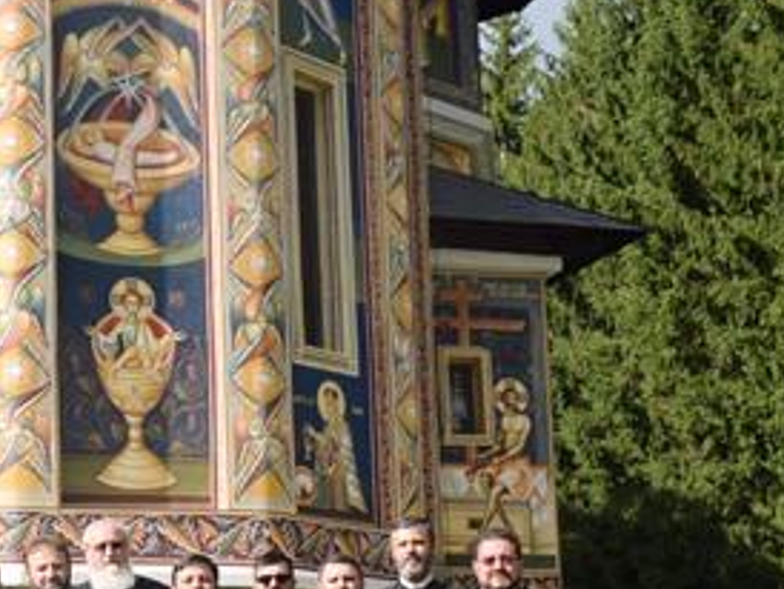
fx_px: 1677
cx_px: -94
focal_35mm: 74
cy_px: 387
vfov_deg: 19.9
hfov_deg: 24.4
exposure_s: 1/200
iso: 100
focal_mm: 22
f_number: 10
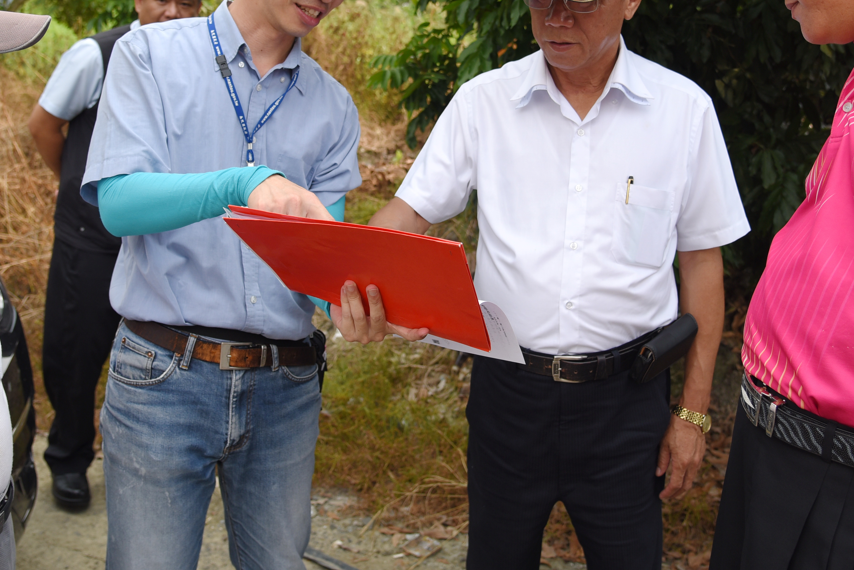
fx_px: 925
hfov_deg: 49.5
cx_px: 415
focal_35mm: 39
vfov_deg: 33.8
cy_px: 170
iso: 320
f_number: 4
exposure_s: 1/1600
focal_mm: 24
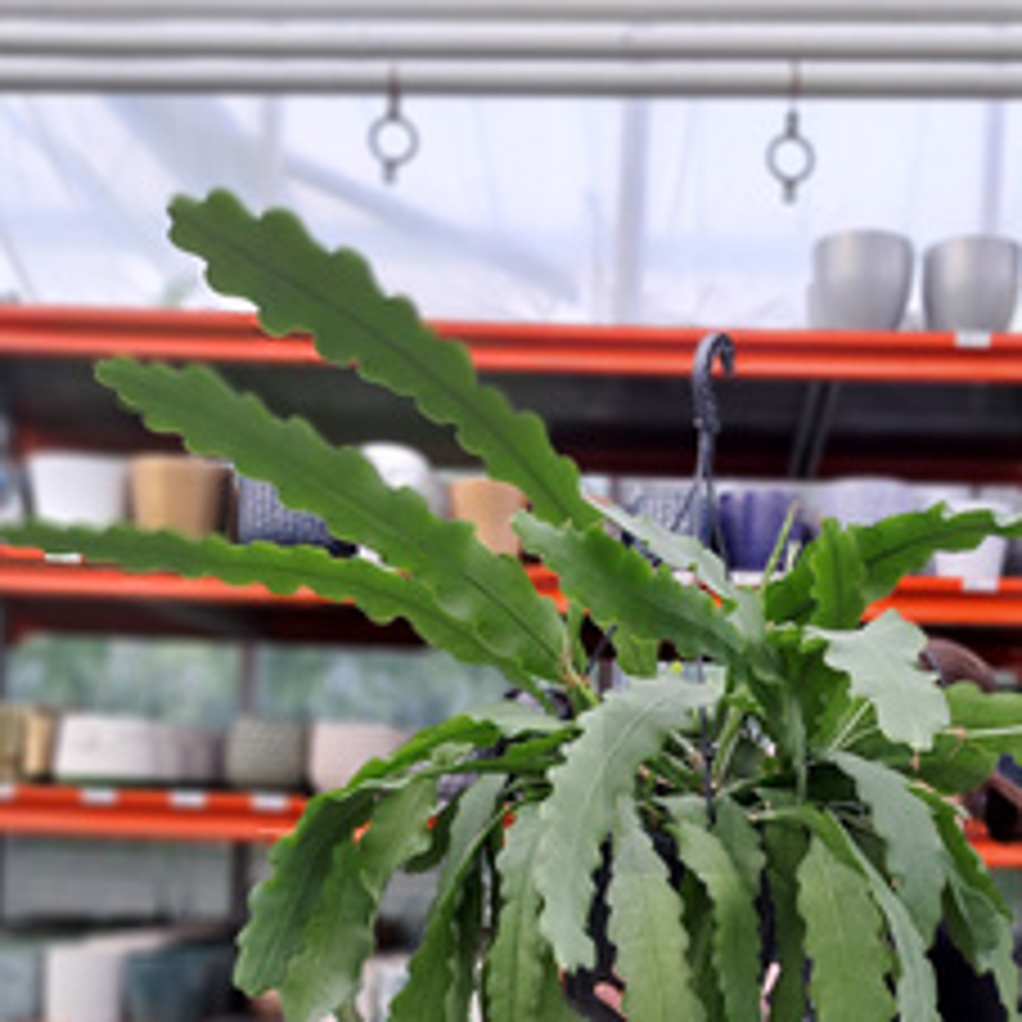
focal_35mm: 42
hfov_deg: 39.5
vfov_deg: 38.8
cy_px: 792
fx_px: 1403
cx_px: 684
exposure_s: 1/50
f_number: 1.8
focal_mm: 5.23
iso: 50
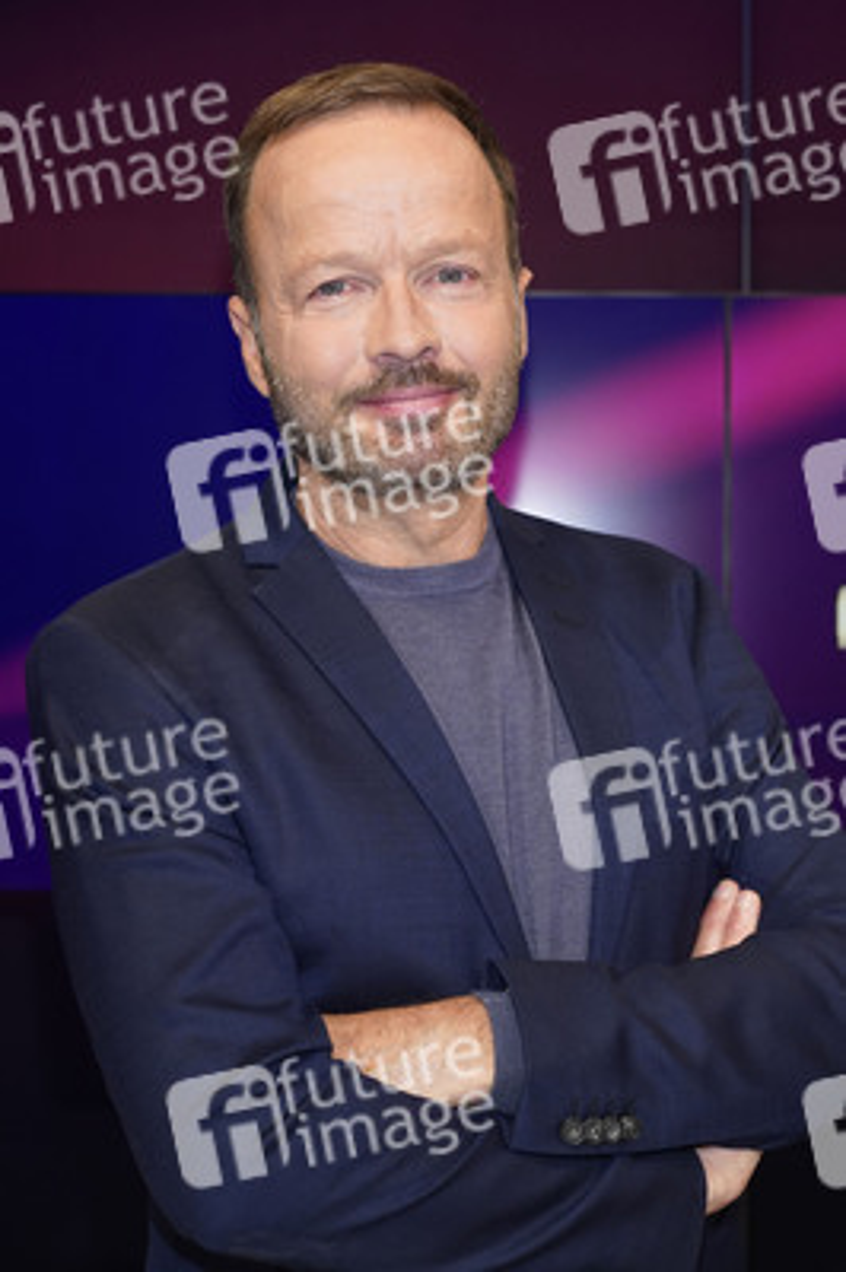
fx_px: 1730
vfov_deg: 40.4
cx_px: 423
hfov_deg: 27.5
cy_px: 636
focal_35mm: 49
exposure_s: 1/160
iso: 2000
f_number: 5.6
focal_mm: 49
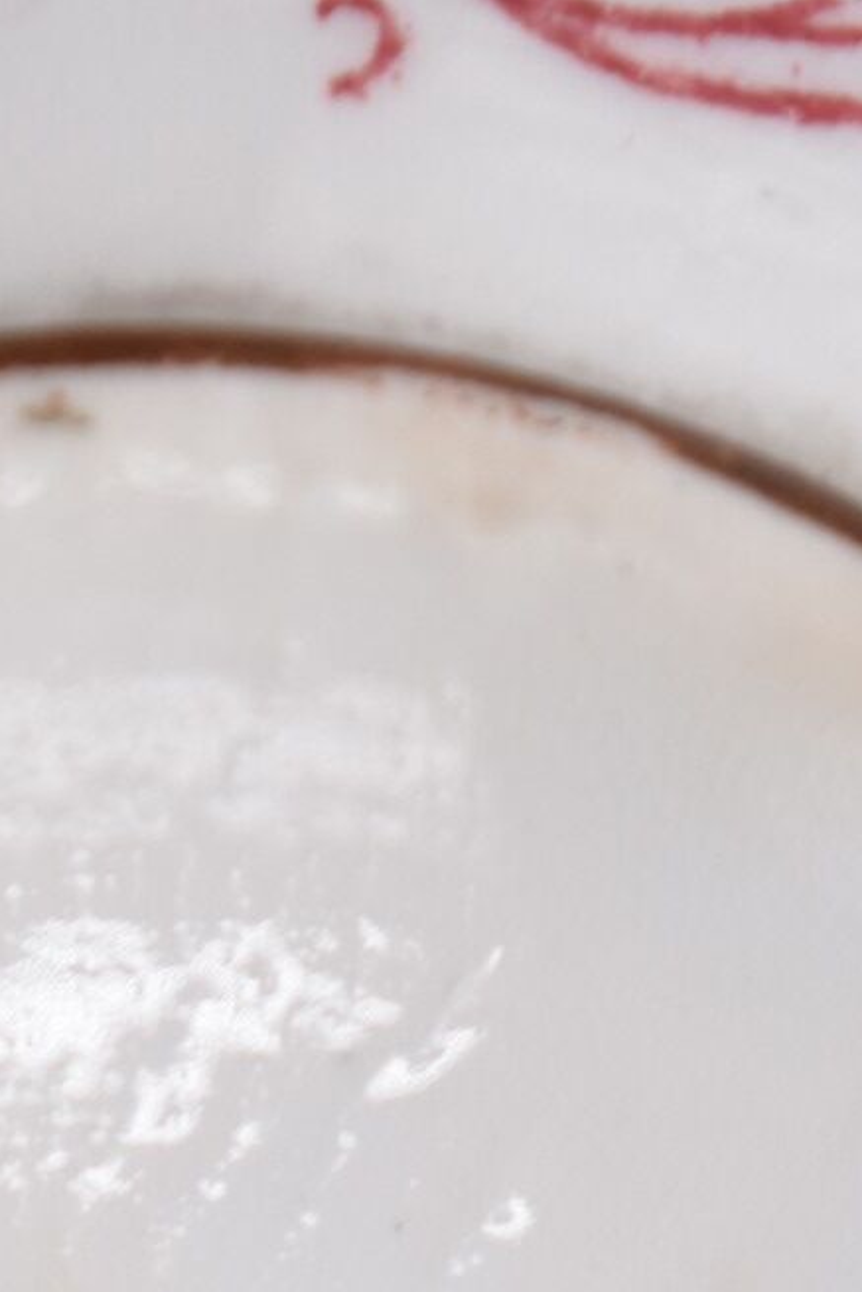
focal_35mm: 340
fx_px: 12206
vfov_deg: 5.9
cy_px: 2598
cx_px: 686
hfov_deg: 4.0
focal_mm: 55
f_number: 5.6
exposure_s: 1/125
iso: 160
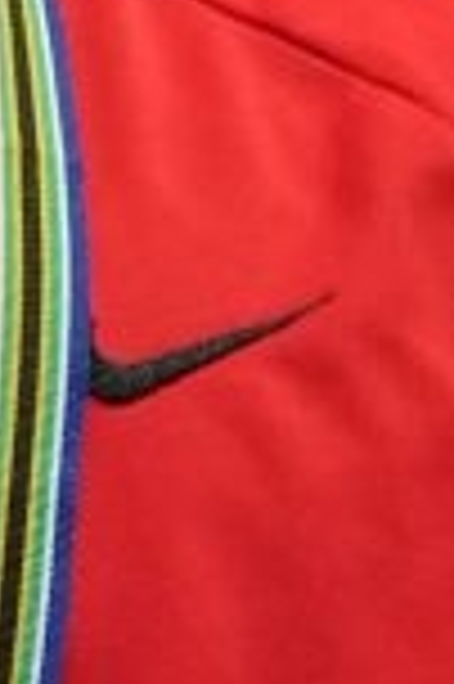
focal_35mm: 2365
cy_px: 292
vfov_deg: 0.9
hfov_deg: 0.6
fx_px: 44837
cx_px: -306
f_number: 2.8
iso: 2000
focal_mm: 200
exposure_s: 1/250
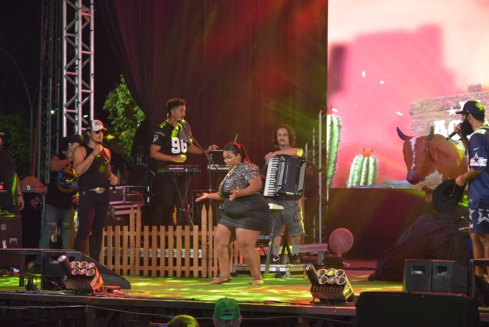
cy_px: 164
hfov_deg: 19.4
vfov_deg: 13.1
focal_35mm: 105
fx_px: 1427
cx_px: 244
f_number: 5
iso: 800
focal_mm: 70
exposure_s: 1/100
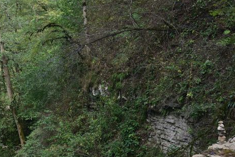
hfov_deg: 22.2
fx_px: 587
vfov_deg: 15.2
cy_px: 72
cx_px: 32
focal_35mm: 90
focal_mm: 32
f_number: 7.1
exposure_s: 1/125
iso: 400
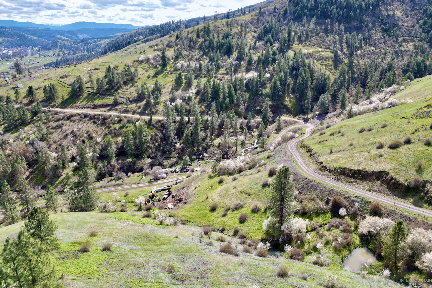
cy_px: 133
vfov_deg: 51.2
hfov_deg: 71.5
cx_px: 216
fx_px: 300
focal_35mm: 25
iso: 200
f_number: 1.7
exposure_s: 1/2000
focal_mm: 6.72
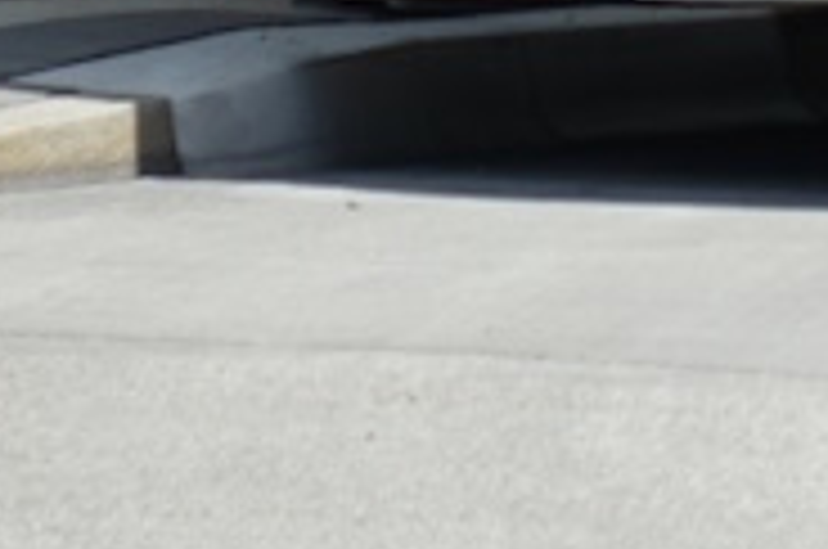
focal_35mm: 882
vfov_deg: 1.5
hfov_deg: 2.3
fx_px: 20251
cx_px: 1881
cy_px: -1224
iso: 125
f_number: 4
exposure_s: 1/800
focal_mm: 49.44
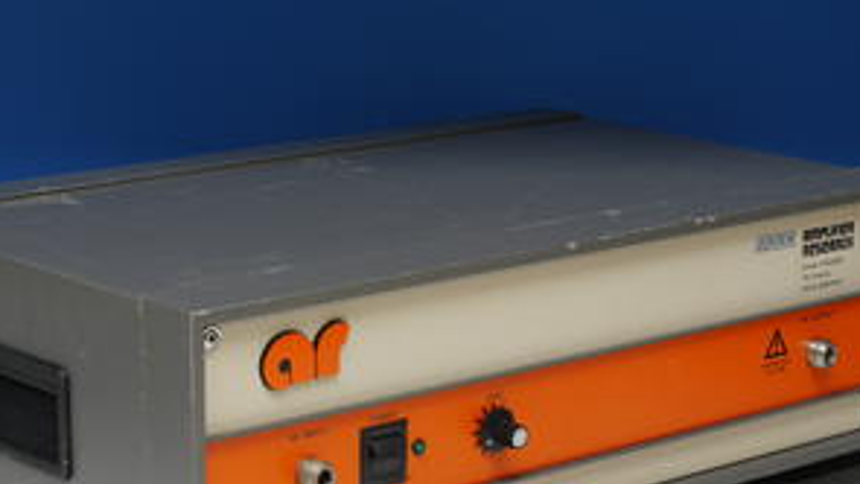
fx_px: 2691
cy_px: 338
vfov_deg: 10.3
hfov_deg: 18.2
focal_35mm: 118
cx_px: 388
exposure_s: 1/13
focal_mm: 40
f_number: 9
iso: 400
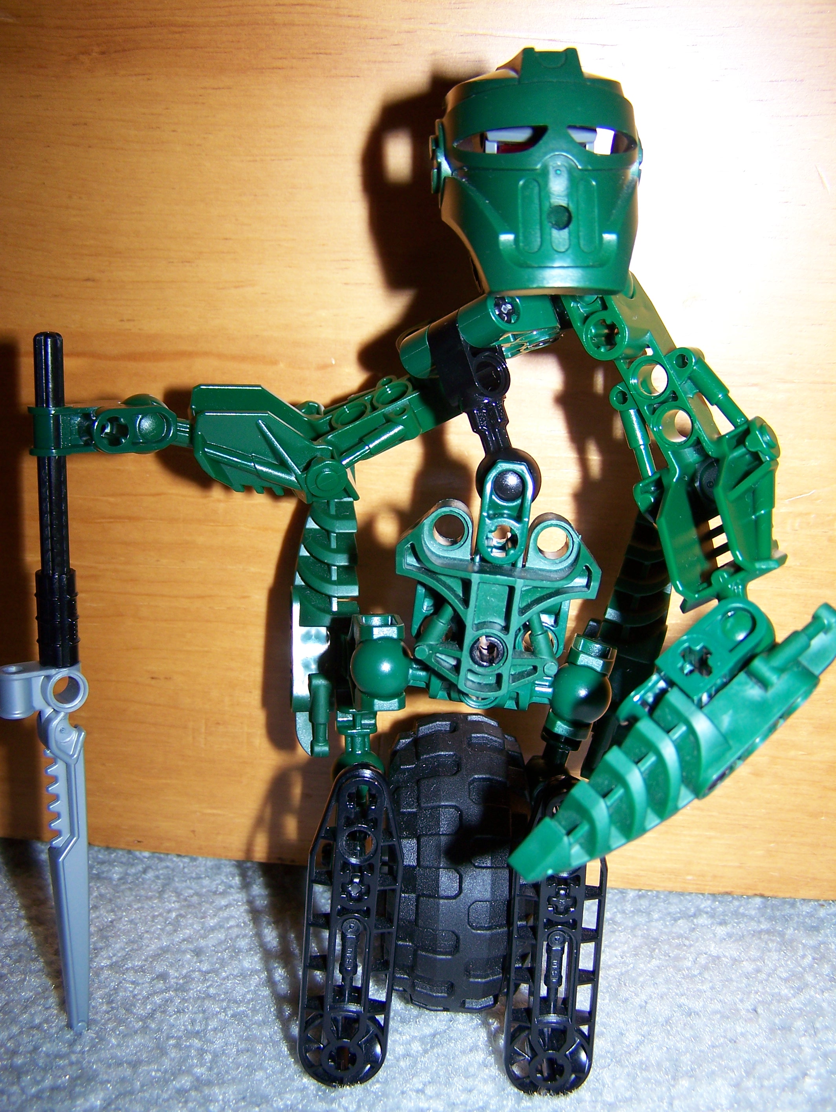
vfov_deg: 48.9
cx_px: 418
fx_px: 1222
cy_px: 556
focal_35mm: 38
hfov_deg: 37.8
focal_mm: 6.3
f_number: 2.8
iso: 80
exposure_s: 1/60
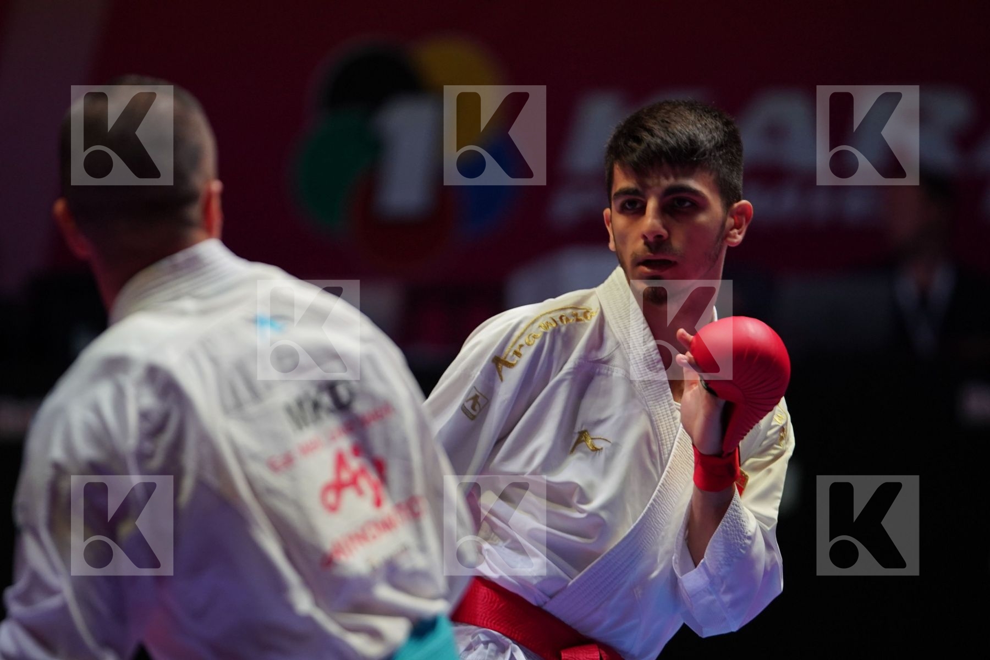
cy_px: 330
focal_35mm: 297
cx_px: 495
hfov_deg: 6.9
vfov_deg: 4.6
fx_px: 8167
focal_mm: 198
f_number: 2.8
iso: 1250
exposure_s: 1/1000
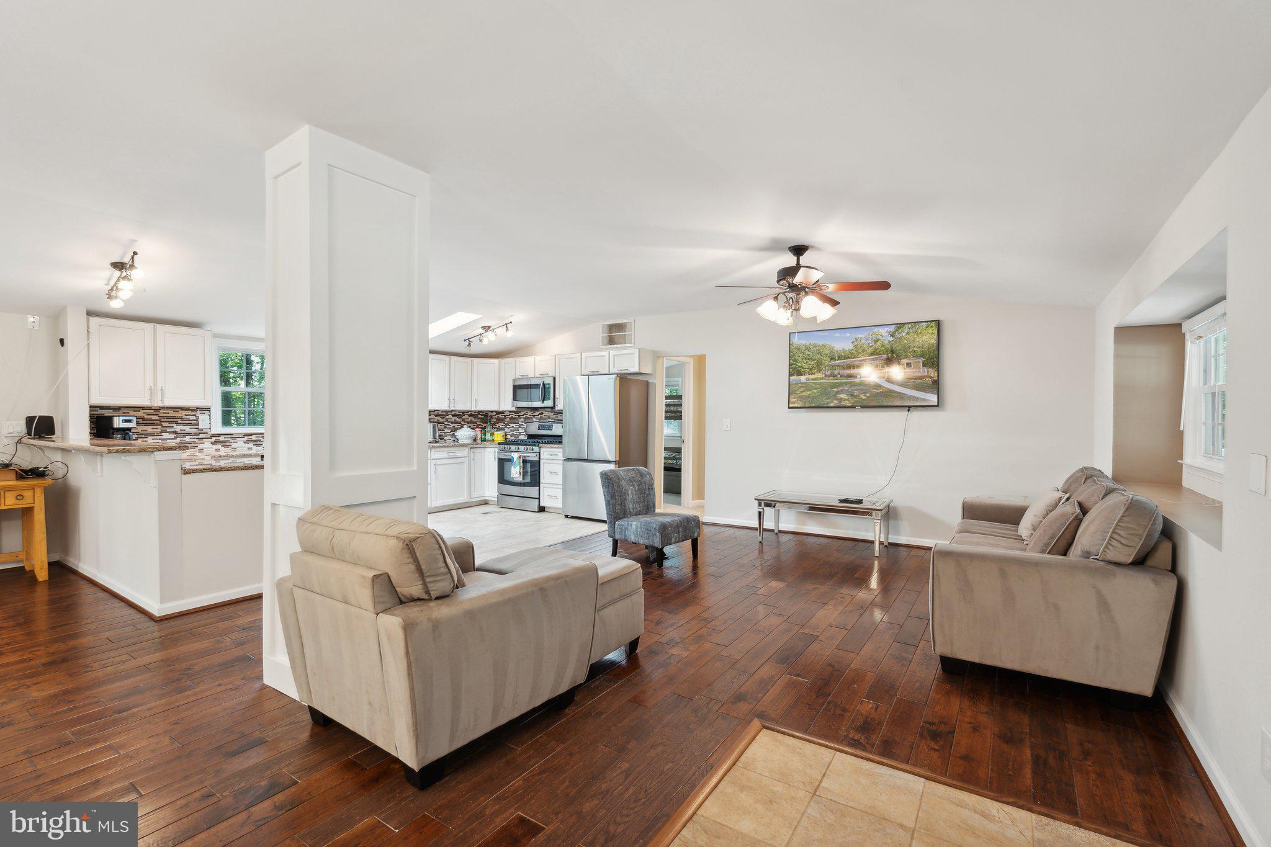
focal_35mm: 16
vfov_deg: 72.0
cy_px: 424
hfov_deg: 95.0
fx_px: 582
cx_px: 636
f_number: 6.3
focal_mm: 16.5
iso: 125
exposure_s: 1/1.67
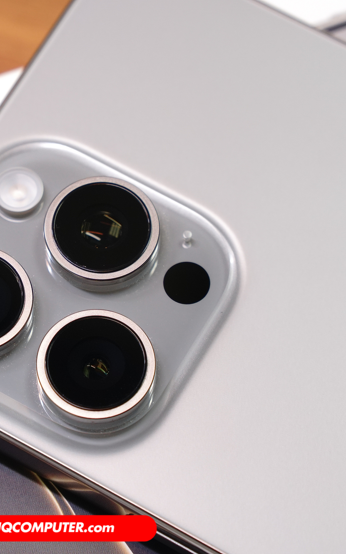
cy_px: 277
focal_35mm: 161
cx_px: 55
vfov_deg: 13.0
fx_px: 2428
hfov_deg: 8.1
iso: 640
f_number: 5
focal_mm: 70
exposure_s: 1/80
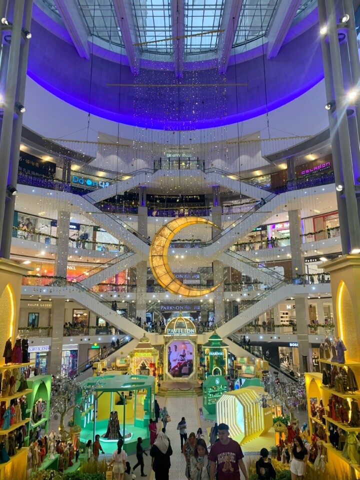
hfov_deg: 53.1
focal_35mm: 26
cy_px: 240
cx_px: 180
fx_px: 361
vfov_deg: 67.3
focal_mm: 4.25
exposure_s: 1/100
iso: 80
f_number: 1.8
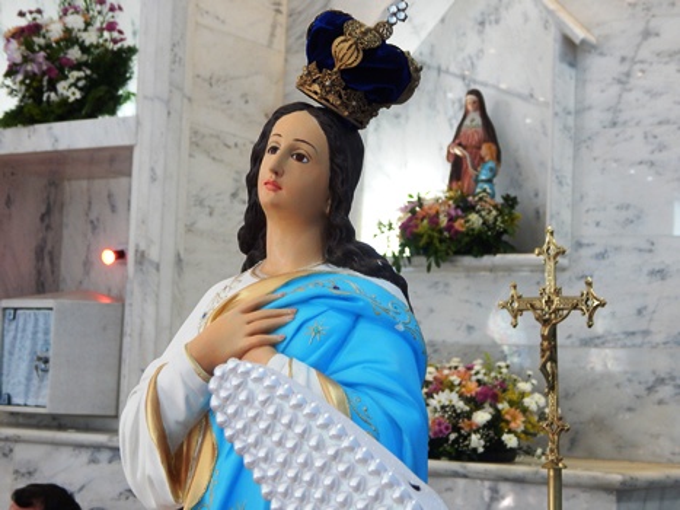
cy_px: 255
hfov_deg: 26.0
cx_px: 340
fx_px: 1473
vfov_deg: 19.6
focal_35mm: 75
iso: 280
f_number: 4.2
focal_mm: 13.5
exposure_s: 1/30
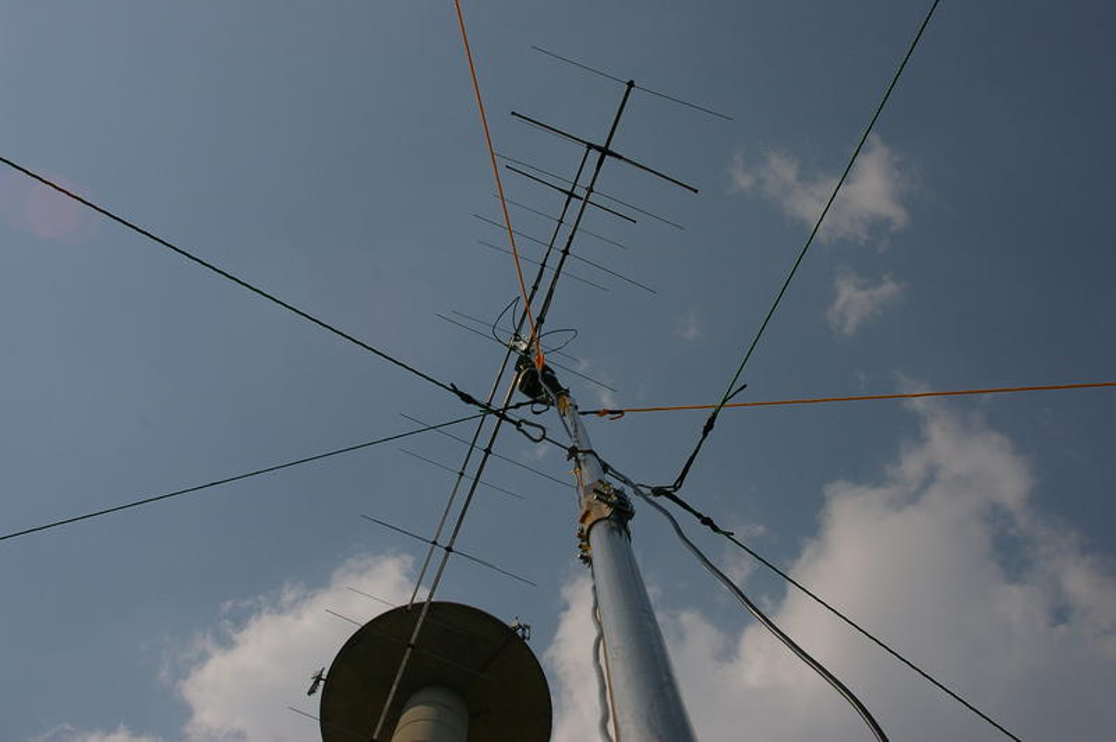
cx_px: 558
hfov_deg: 46.4
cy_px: 371
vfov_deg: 31.8
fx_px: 1301
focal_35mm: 42
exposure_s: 1/2000
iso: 400
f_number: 9.5
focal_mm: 28
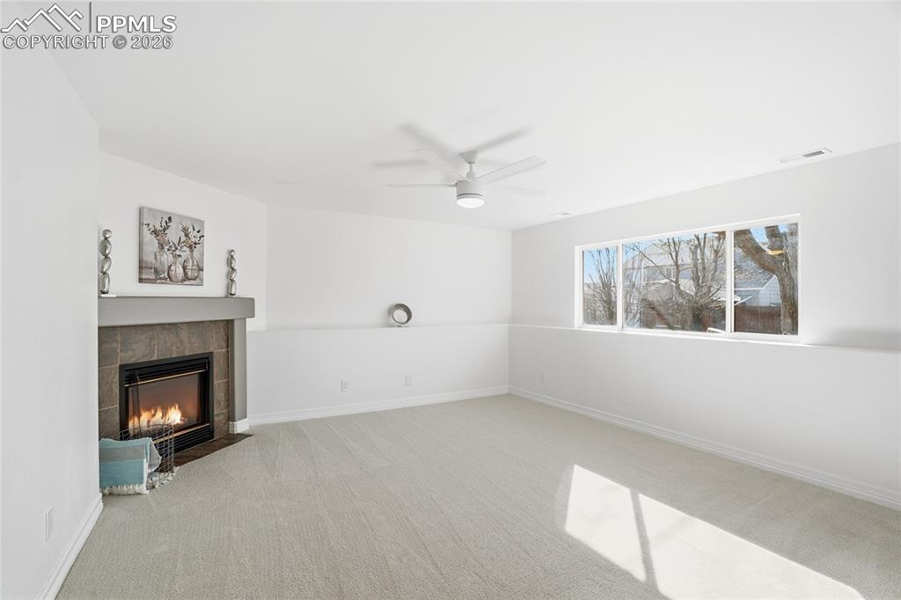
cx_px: 450
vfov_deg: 73.7
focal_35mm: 16
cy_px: 300
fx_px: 400
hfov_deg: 96.8
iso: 500
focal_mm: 16
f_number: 8
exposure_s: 1/80
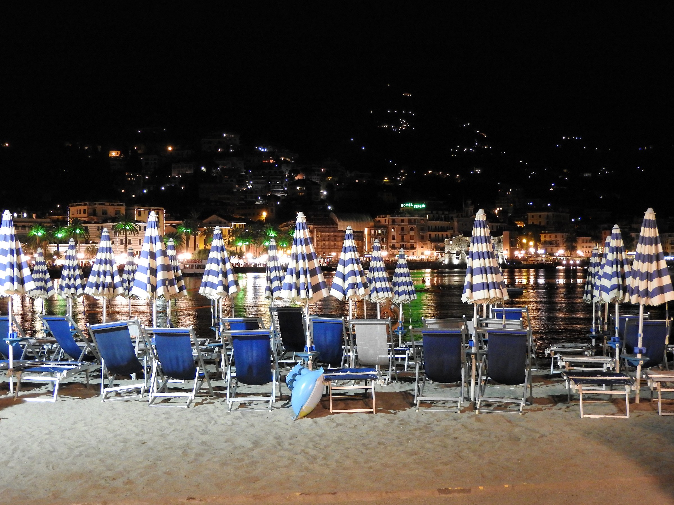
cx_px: 337
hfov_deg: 34.9
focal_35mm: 55
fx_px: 1071
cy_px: 252
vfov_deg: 26.6
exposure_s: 1/5
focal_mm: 9.9
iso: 800
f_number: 4
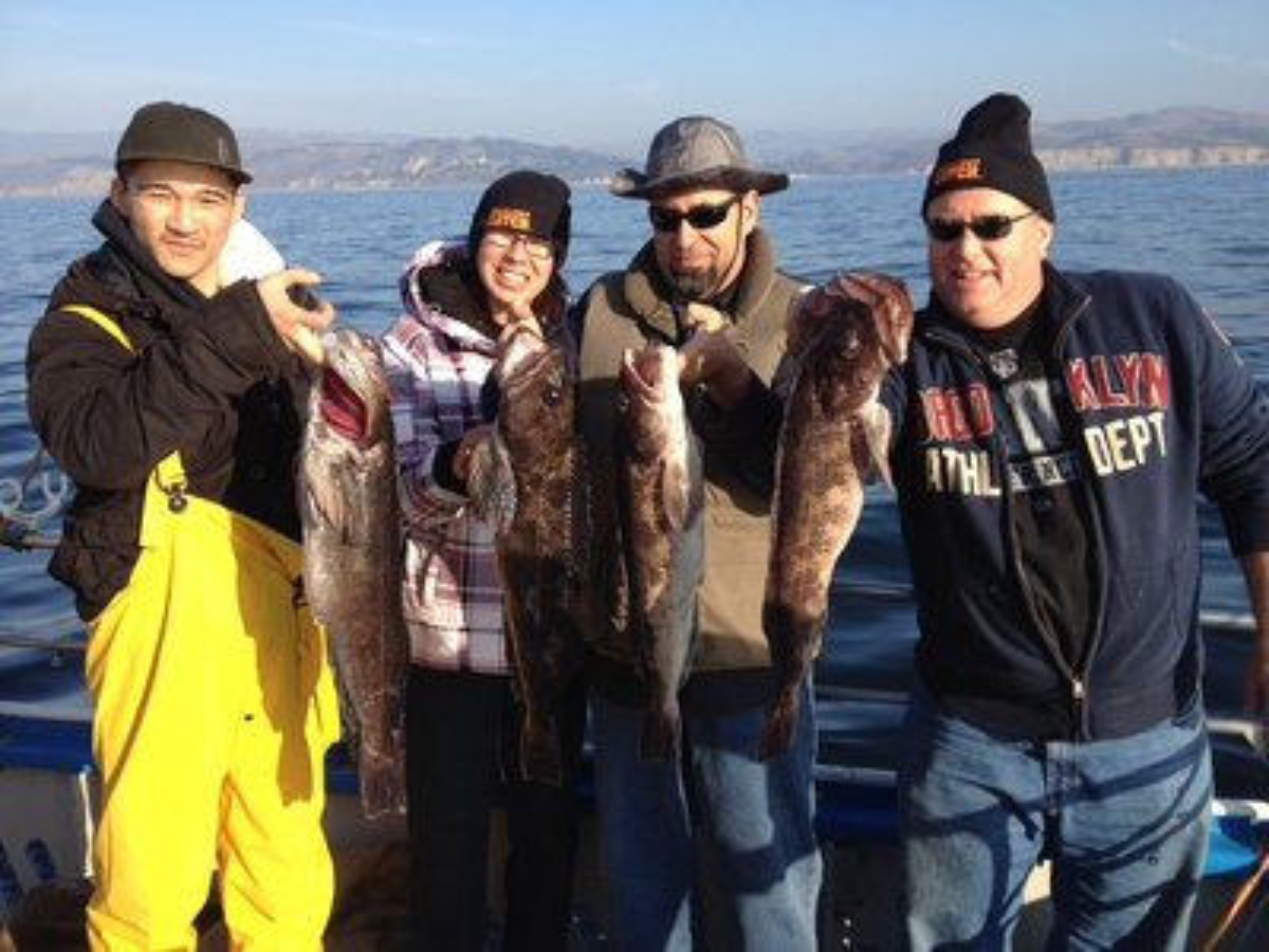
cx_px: 634
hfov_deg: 52.6
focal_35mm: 35
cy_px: 476
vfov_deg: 40.7
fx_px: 1283
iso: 64
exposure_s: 1/1004
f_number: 2.4
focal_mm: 4.28
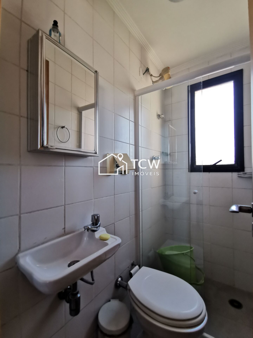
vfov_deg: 94.5
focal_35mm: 16
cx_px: 126
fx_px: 156
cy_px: 169
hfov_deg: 78.1
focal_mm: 2.35
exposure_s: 1/60
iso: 250
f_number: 2.2
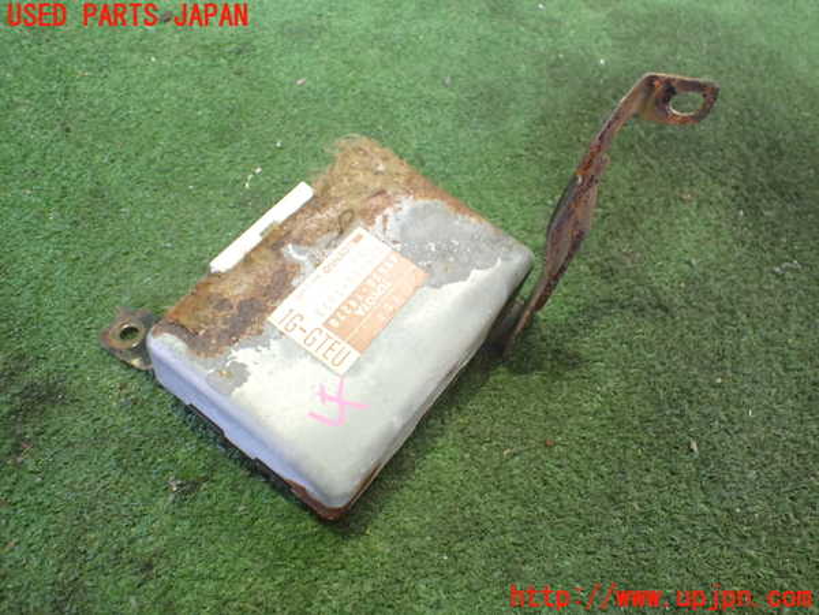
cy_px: 308
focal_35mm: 30
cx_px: 410
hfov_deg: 60.0
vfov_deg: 46.8
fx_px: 710
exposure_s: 1/40
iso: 800
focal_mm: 5.4
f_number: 2.3
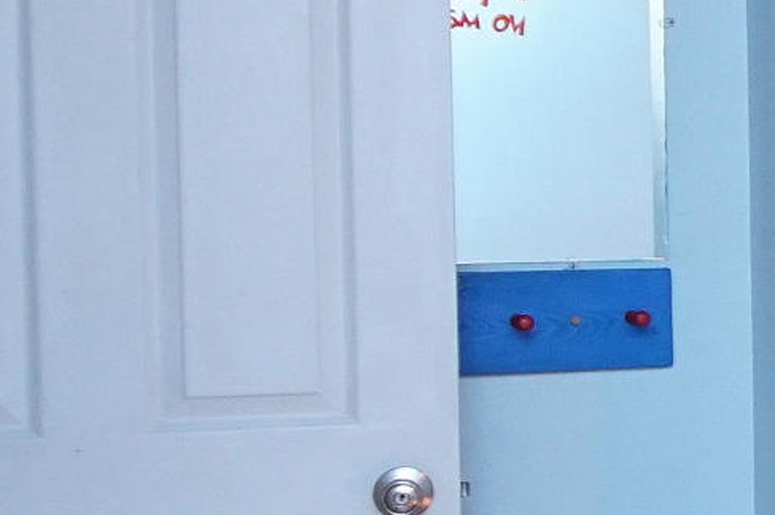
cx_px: 1809
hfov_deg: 13.7
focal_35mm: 111
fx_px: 2388
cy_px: 269
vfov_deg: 12.3
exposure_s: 1/160
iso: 1000
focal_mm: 12
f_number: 4.5
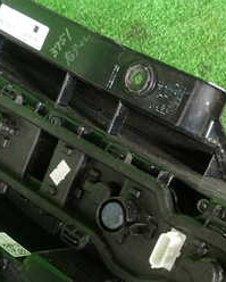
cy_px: 200
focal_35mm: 59
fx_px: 492
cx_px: 135
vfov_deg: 31.5
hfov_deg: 25.8
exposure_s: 1/40
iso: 200
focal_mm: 4.5
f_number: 2
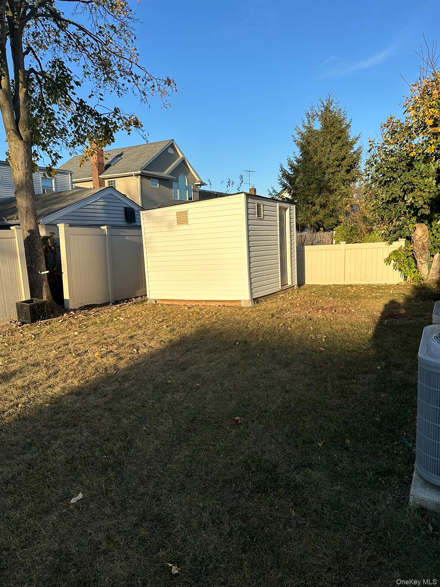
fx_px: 407
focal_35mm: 24
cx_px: 220
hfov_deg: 56.8
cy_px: 294
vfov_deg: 71.6
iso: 80
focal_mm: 6.86
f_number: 1.78
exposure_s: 1/3058
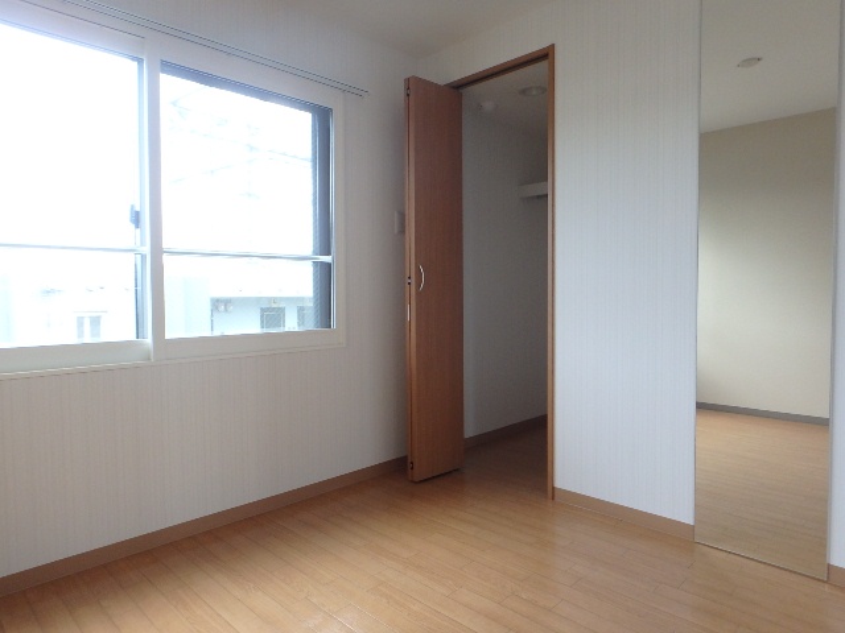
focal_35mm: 21
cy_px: 316
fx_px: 513
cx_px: 422
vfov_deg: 63.4
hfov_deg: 79.0
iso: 200
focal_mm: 3.7
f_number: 3.5
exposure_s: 1/60
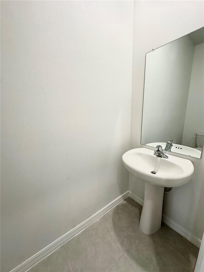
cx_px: 102
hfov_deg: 85.7
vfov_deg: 102.1
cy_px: 136
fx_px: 110
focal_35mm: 14
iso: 160
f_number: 2.2
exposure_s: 1/120
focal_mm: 2.22
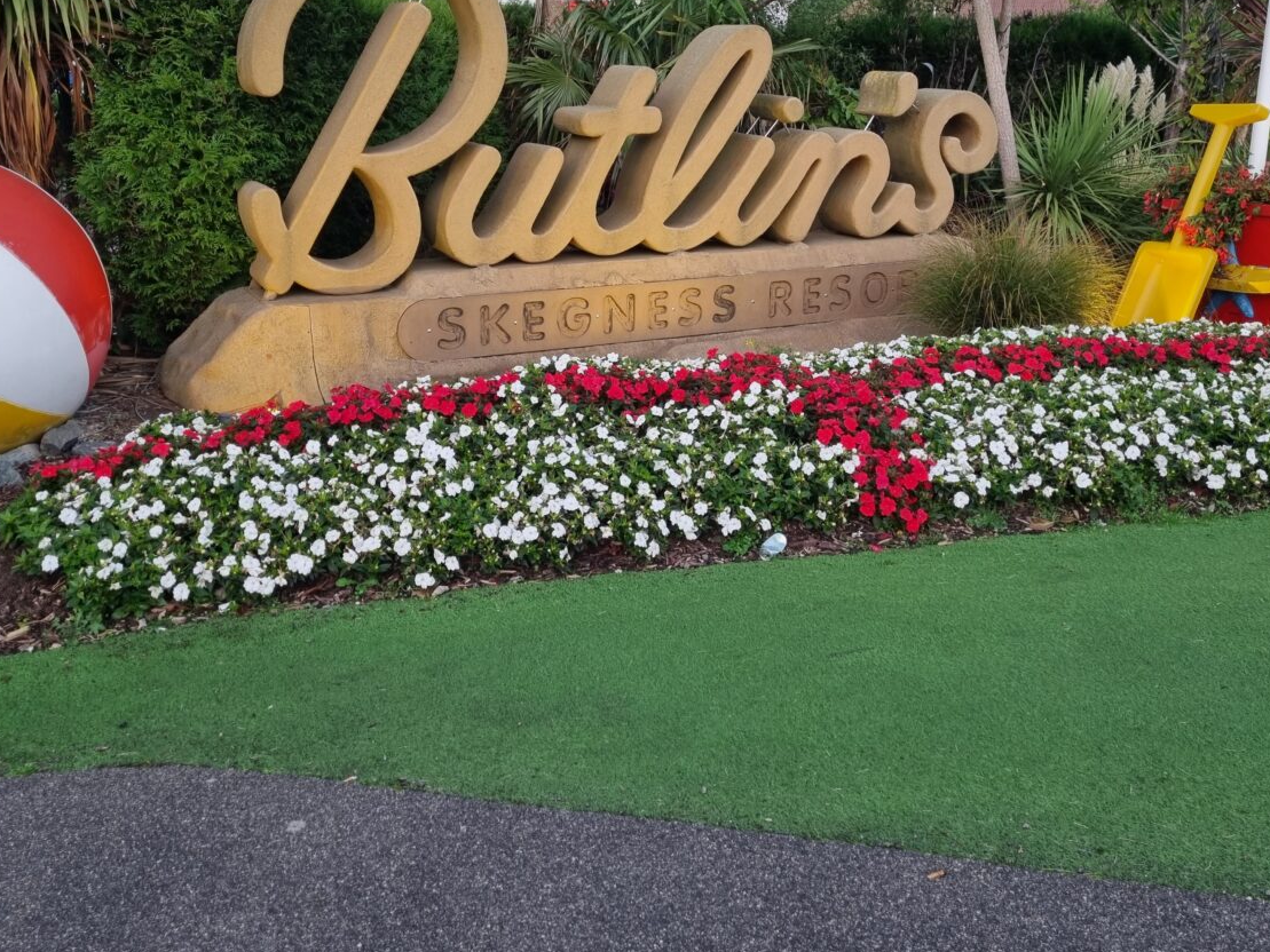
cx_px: 571
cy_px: 354
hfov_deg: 51.3
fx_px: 1321
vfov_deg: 39.4
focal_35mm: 36
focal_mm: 5.4
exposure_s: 1/100
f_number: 1.8
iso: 125
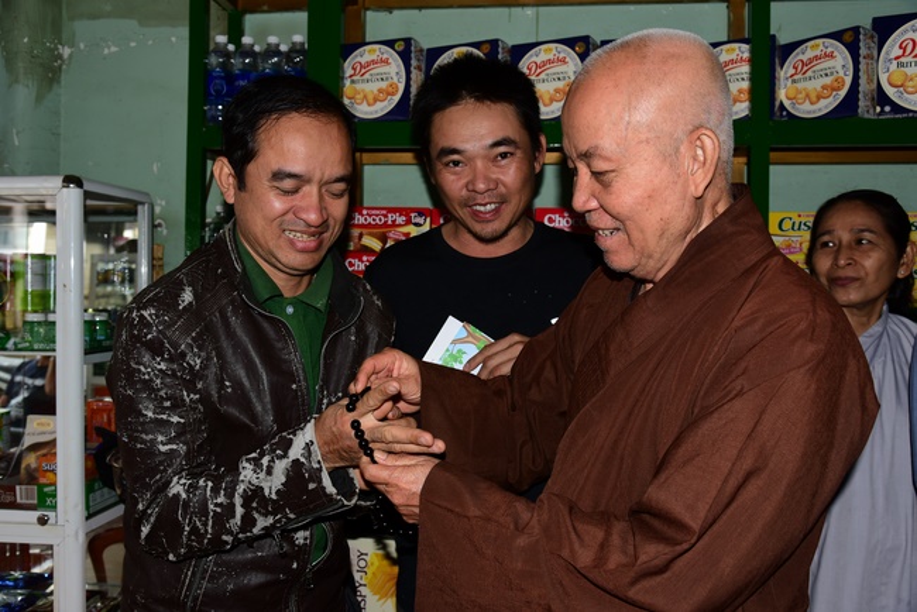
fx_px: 815
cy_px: 306
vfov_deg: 41.2
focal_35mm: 32
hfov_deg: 58.7
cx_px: 458
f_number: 5.6
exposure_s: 1/80
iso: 400
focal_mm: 32
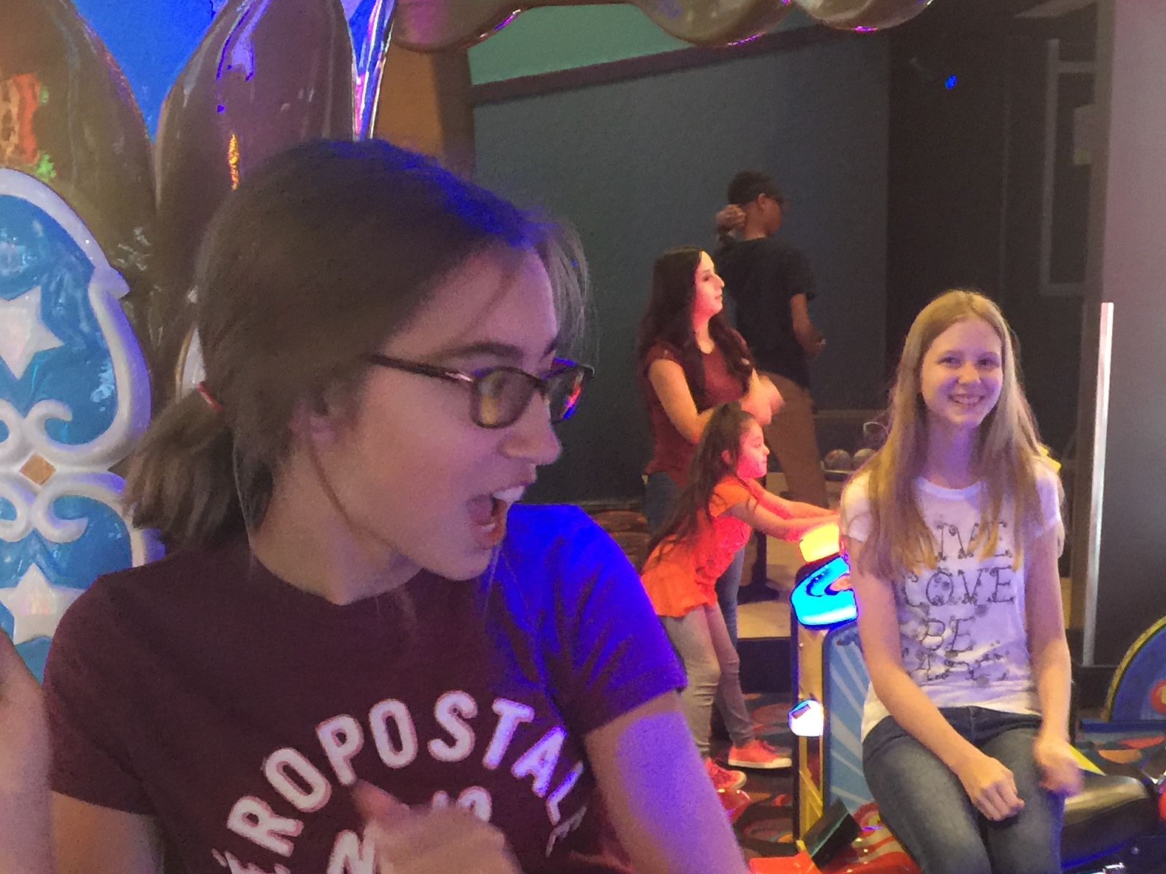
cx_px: 714
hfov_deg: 32.1
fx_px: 2021
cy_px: 879
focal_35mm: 60
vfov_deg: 23.4
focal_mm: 4.15
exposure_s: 1/4
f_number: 2.2
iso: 64
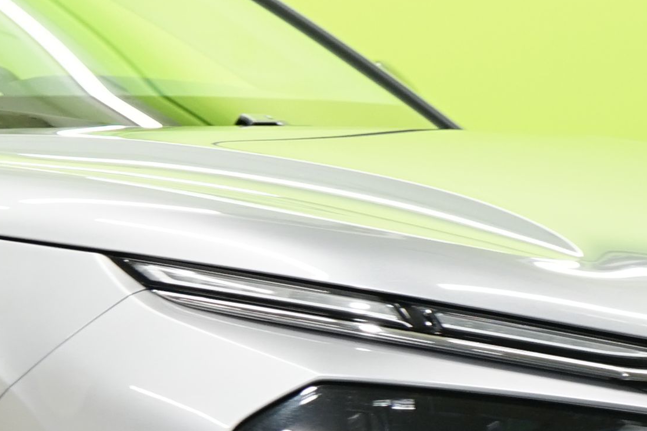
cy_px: 482
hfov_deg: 8.1
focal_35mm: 251
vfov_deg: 5.5
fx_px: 4510
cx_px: -237
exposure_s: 1/13
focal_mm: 46
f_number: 5
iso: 320
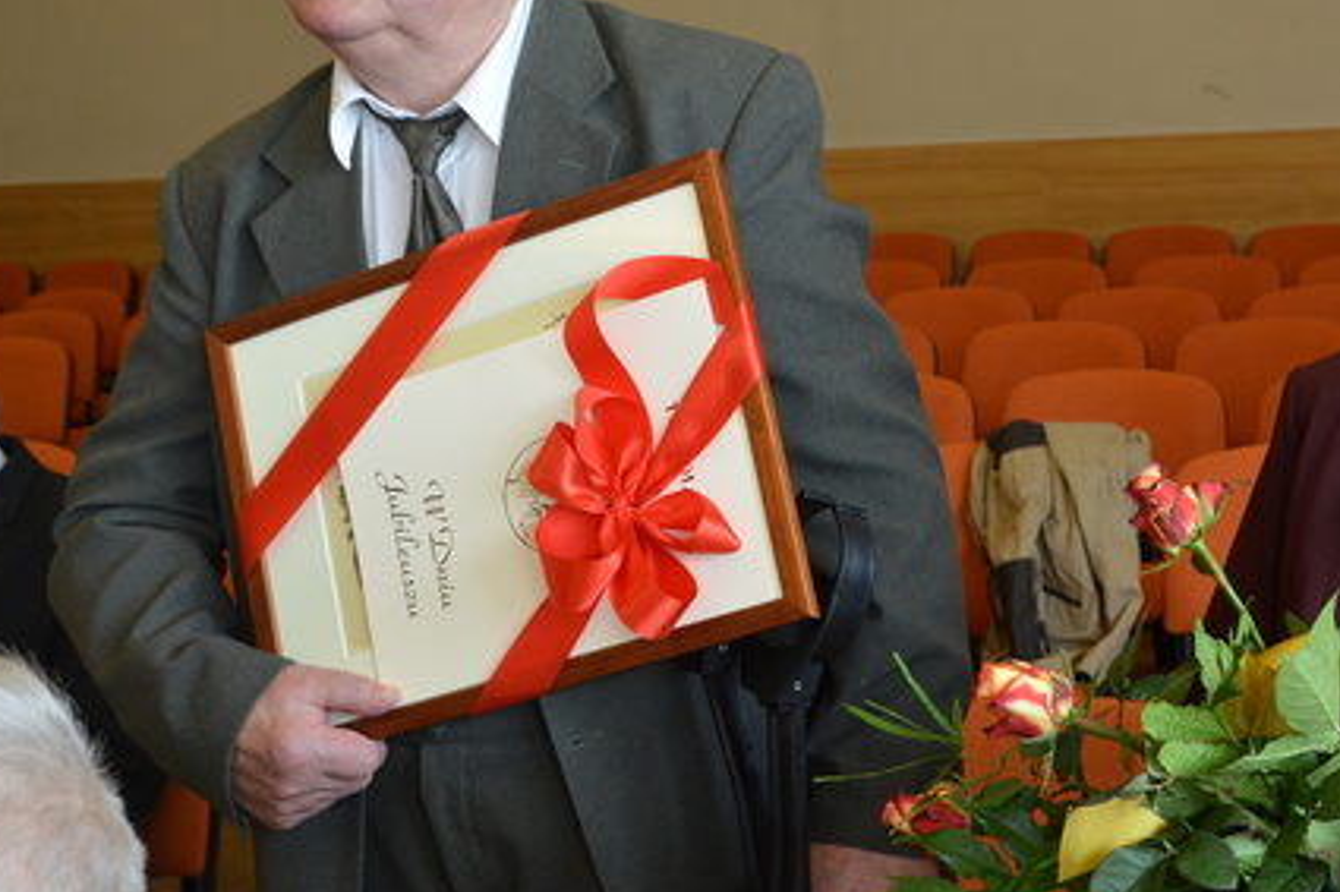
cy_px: 306
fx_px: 2232
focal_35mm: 60
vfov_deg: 22.5
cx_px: 1022
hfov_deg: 32.7
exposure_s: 1/160
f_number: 6.3
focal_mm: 24
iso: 1000
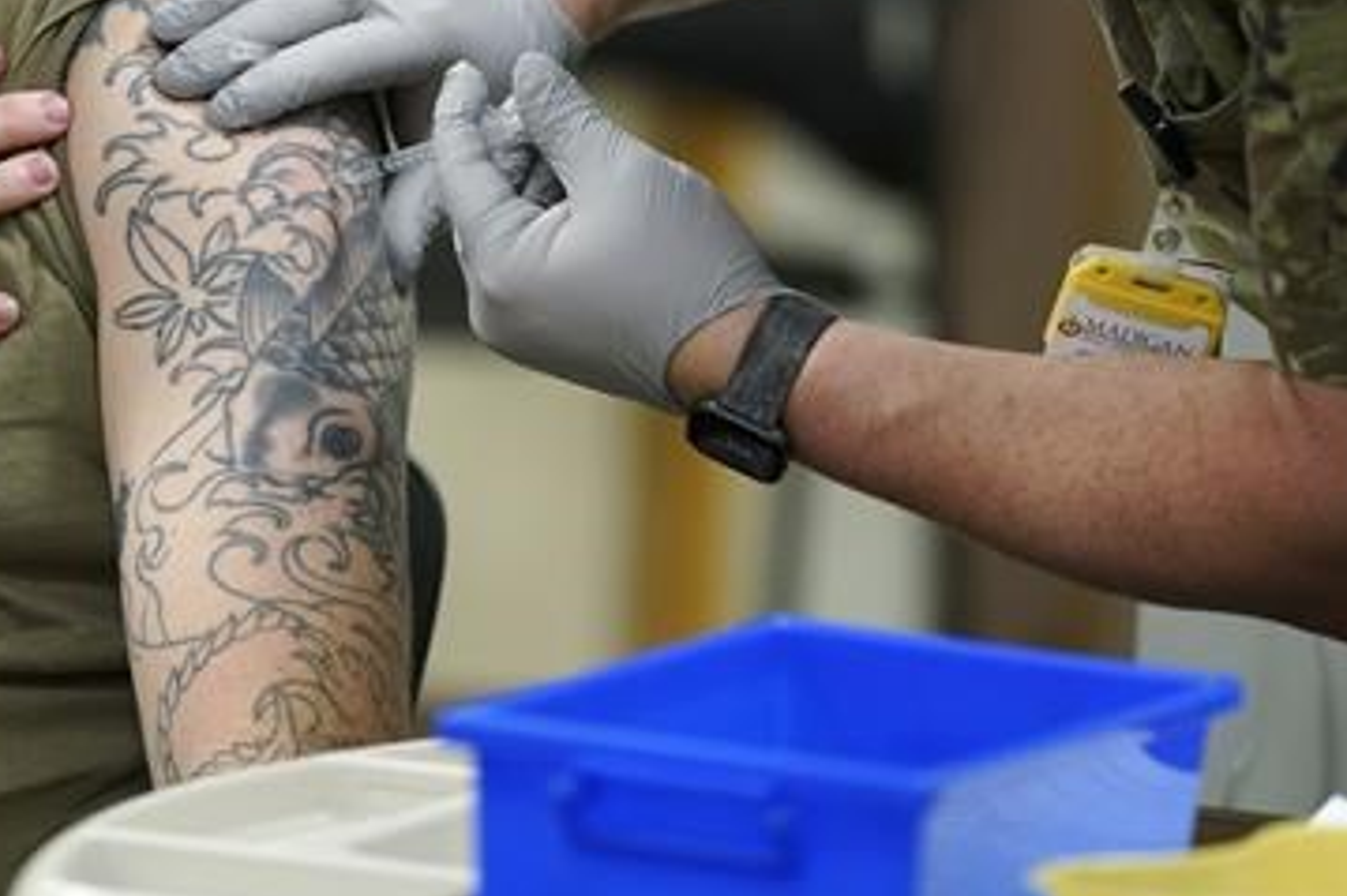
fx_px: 13538
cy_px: 103
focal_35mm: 362
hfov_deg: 5.7
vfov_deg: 3.8
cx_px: 507
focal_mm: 200
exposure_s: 1/200
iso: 4000
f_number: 2.8
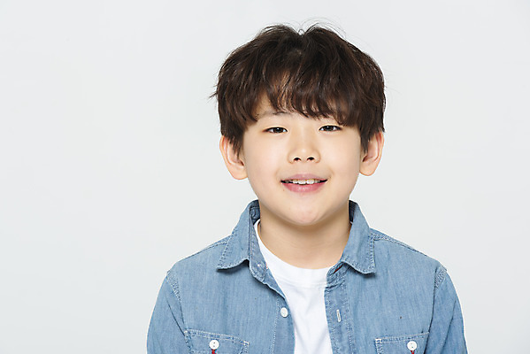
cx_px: 265
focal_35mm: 200
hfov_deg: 10.3
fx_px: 2946
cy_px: 177
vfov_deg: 6.9
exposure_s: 1/125
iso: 100
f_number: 14
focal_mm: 200
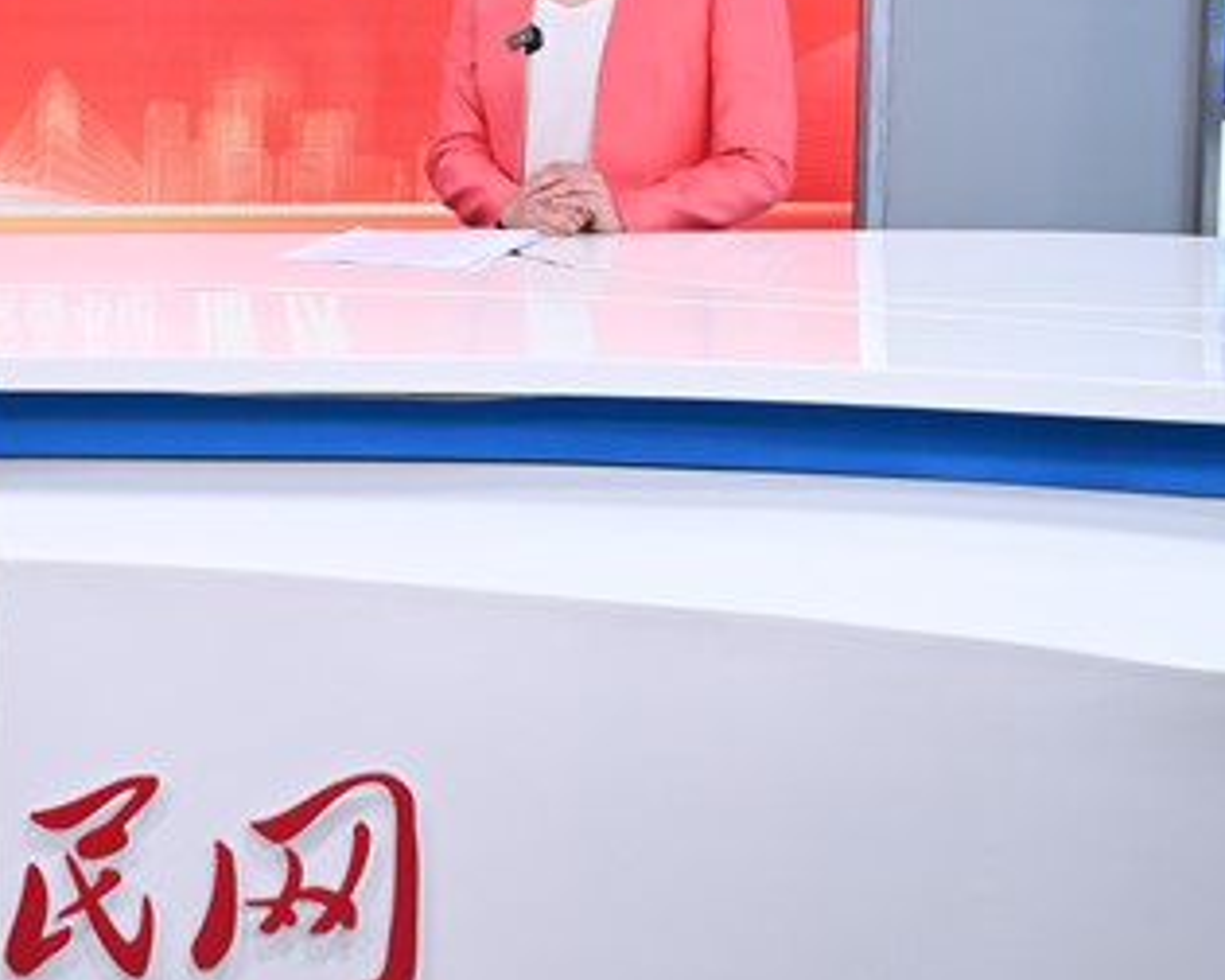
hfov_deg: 22.0
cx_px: -105
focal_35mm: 82
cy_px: 163
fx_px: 2980
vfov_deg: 18.5
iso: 400
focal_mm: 34.5
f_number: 4
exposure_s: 1/100
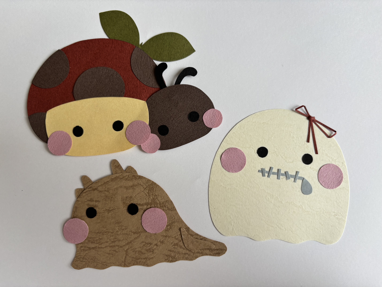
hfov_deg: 67.3
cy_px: 144
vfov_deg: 53.1
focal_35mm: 26
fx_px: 287
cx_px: 191
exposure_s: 1/121
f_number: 1.6
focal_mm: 5.96
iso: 50
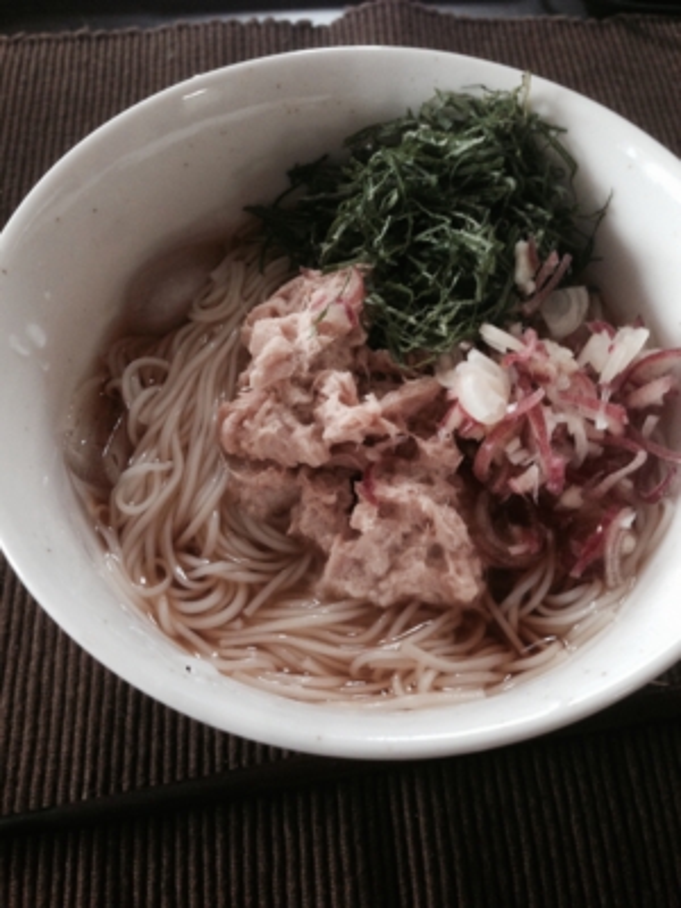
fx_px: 866
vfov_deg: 55.4
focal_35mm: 33
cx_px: 340
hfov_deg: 42.9
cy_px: 454
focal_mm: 4.12
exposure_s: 1/20
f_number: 2.4
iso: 160
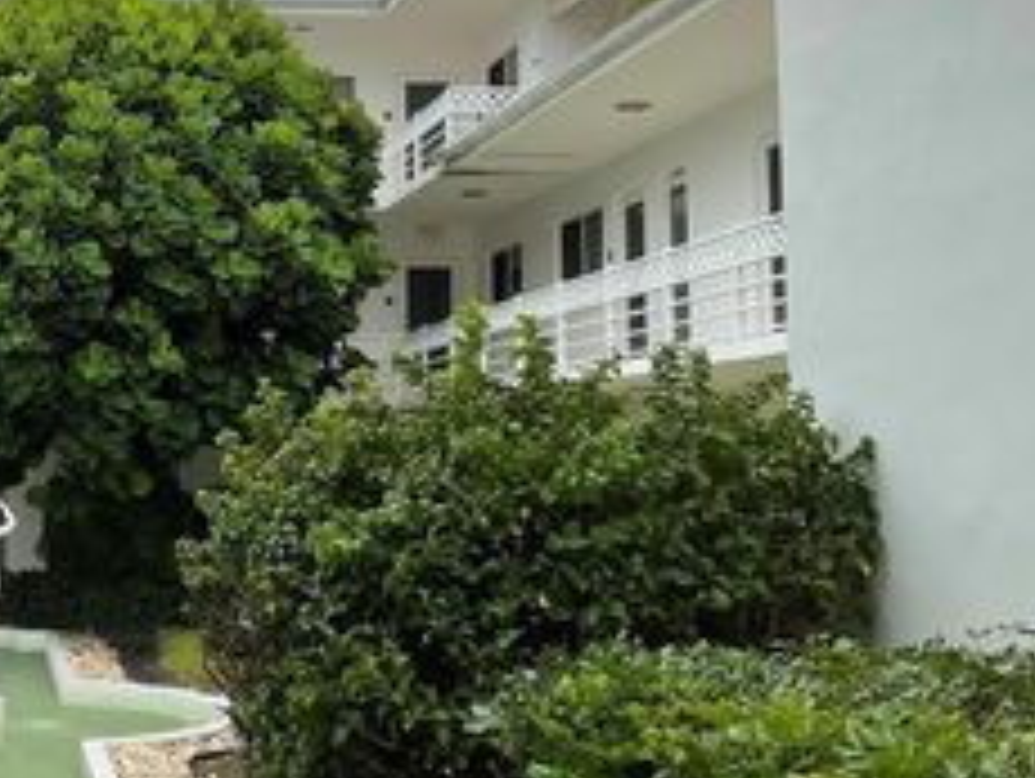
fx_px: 1886
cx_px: 40
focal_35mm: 63
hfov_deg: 29.0
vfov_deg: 23.3
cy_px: 290
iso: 16
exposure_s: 1/1221
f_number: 1.8
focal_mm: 3
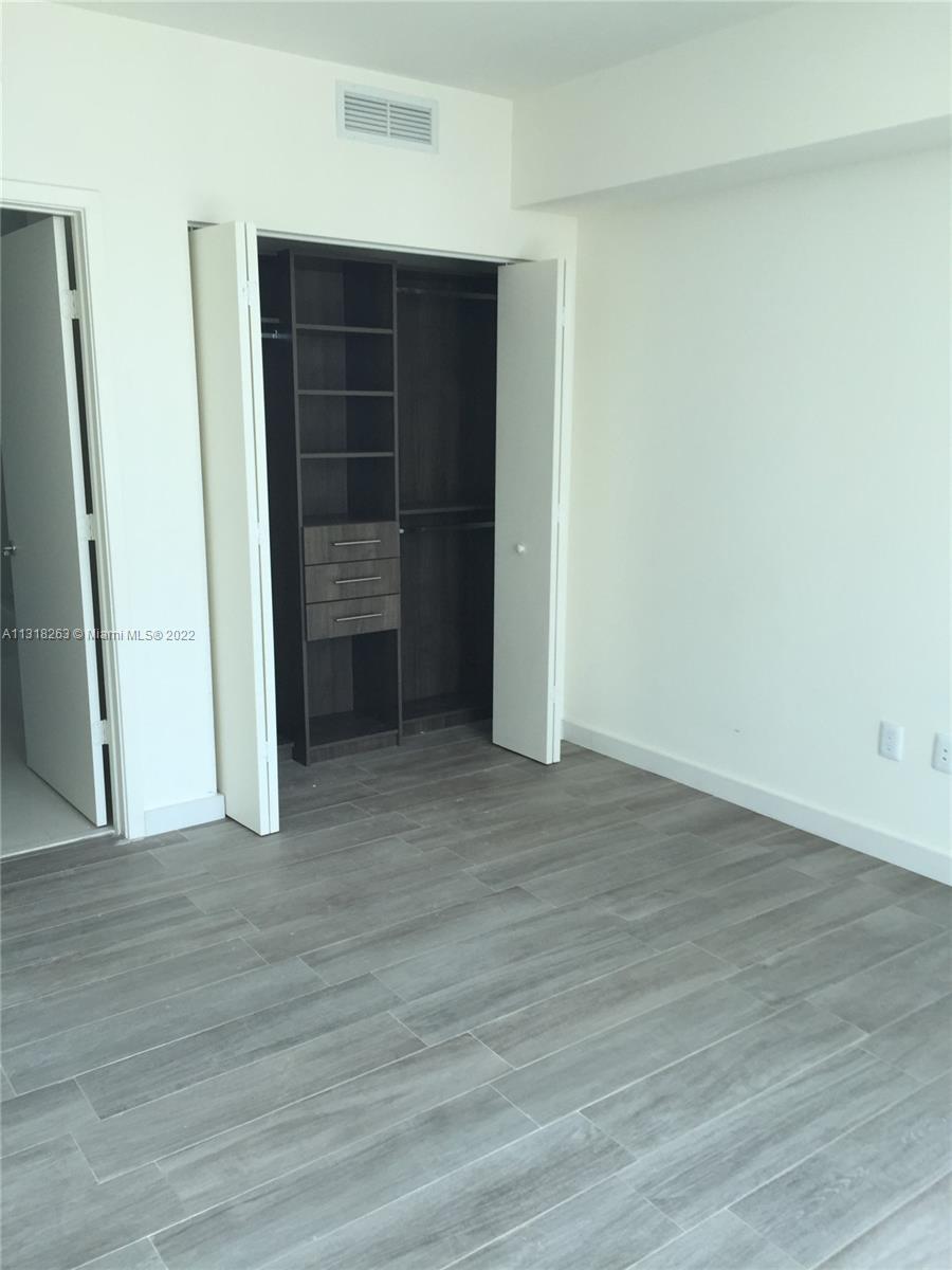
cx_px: 476
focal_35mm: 29
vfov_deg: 61.7
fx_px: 1063
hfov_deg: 48.2
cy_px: 635
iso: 32
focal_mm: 4.15
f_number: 2.2
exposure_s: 1/60
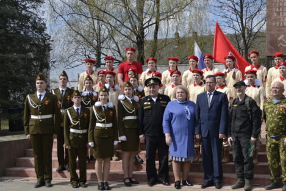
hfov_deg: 34.2
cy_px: 94
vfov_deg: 23.8
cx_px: 221
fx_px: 453
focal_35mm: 57
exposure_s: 1/1600
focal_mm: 24
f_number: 6.3
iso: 400
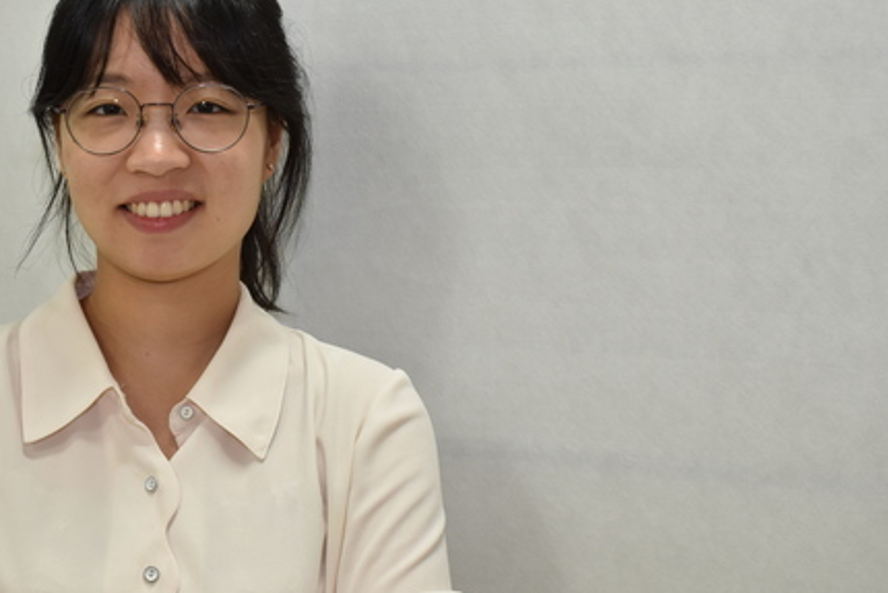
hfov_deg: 26.2
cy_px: 255
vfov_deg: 17.8
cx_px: 271
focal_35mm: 77
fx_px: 1893
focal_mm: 35
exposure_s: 1/80
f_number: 5.6
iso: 640
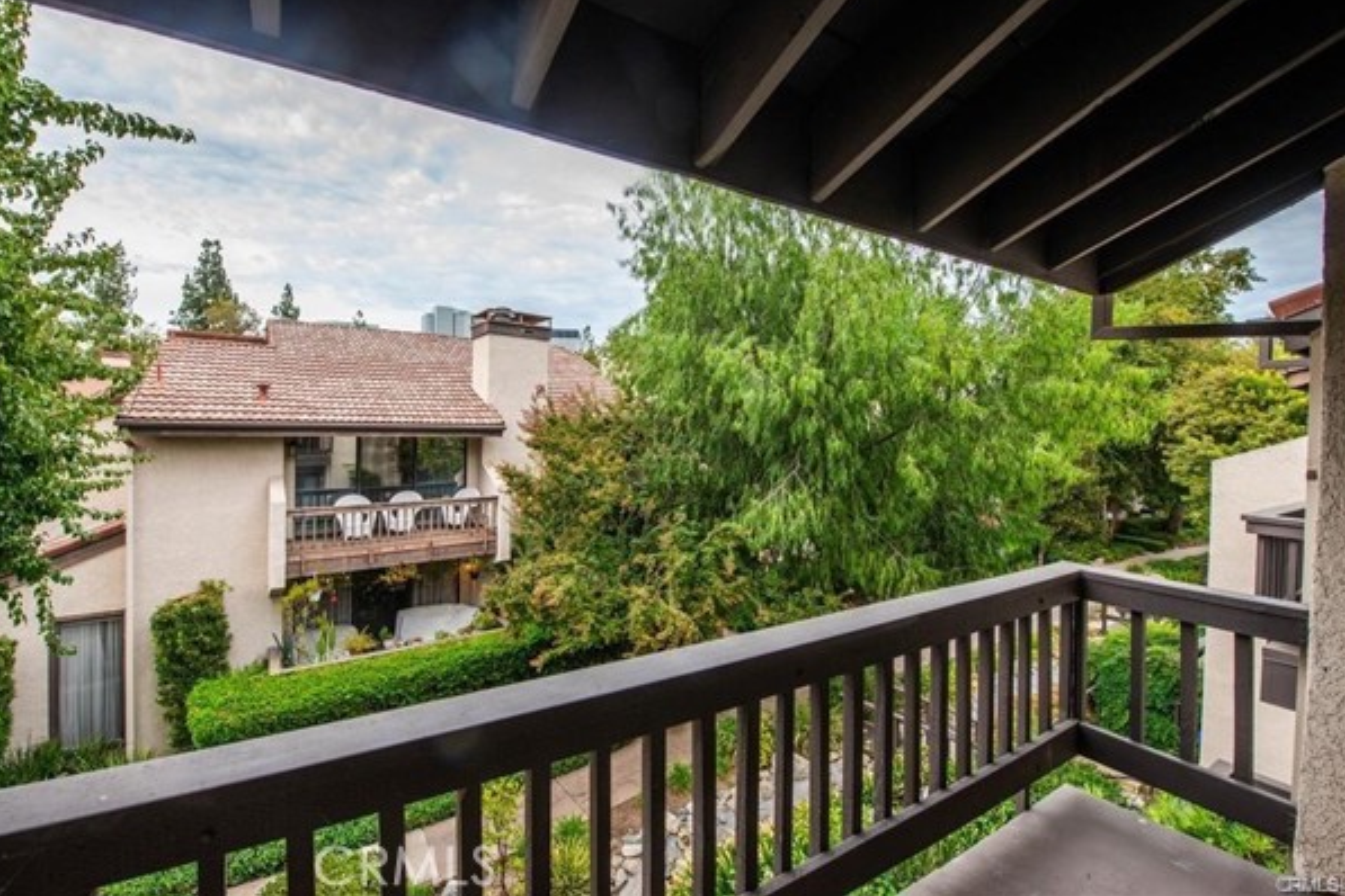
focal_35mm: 15
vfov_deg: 77.2
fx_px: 560
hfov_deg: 100.2
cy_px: 418
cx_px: 626
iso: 400
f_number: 6.3
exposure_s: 1/125
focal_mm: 14
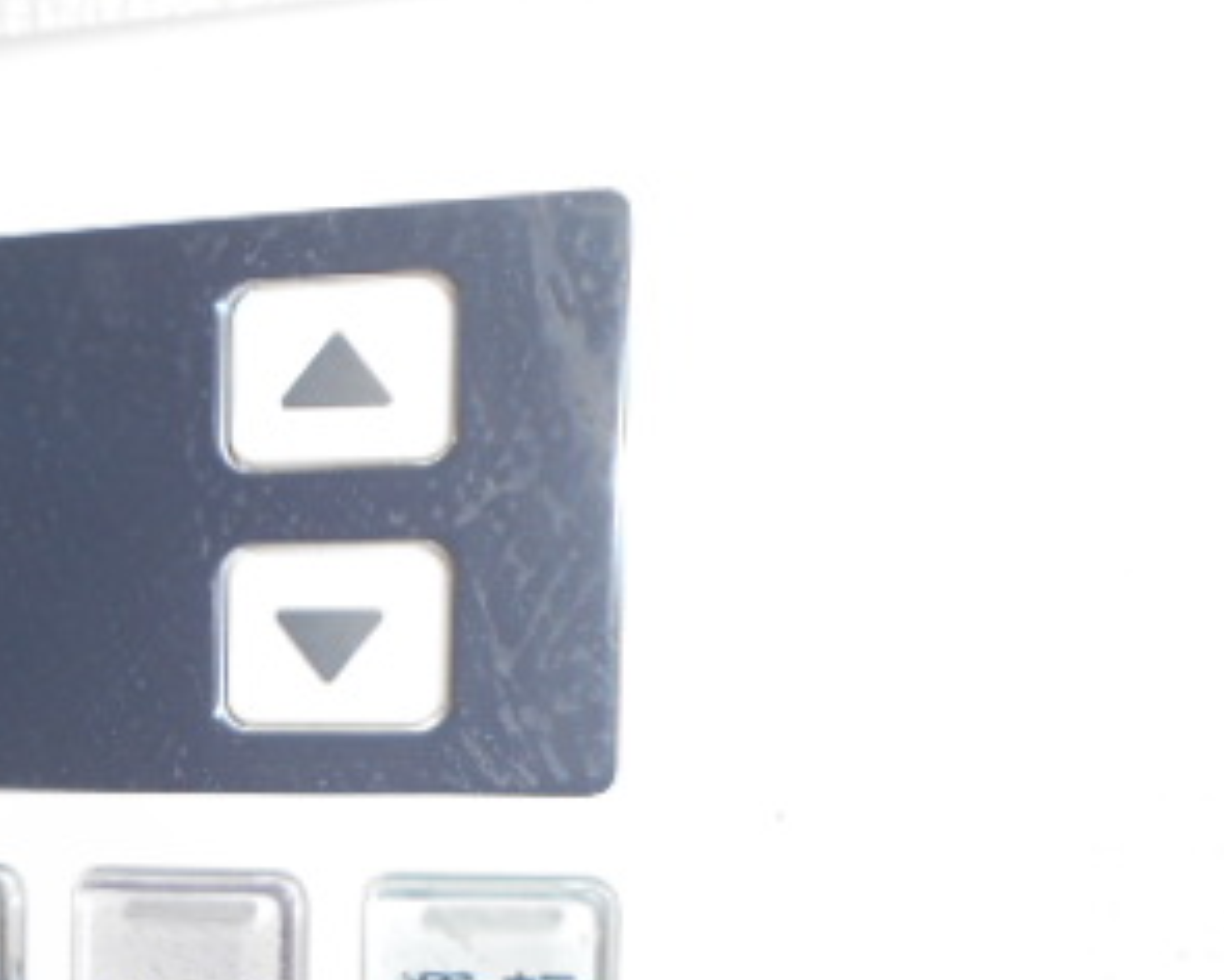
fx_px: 1992
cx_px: 29
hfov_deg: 31.8
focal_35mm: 55
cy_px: 934
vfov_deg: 26.4
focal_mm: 4.6
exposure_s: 1/25
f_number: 3.2
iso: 80
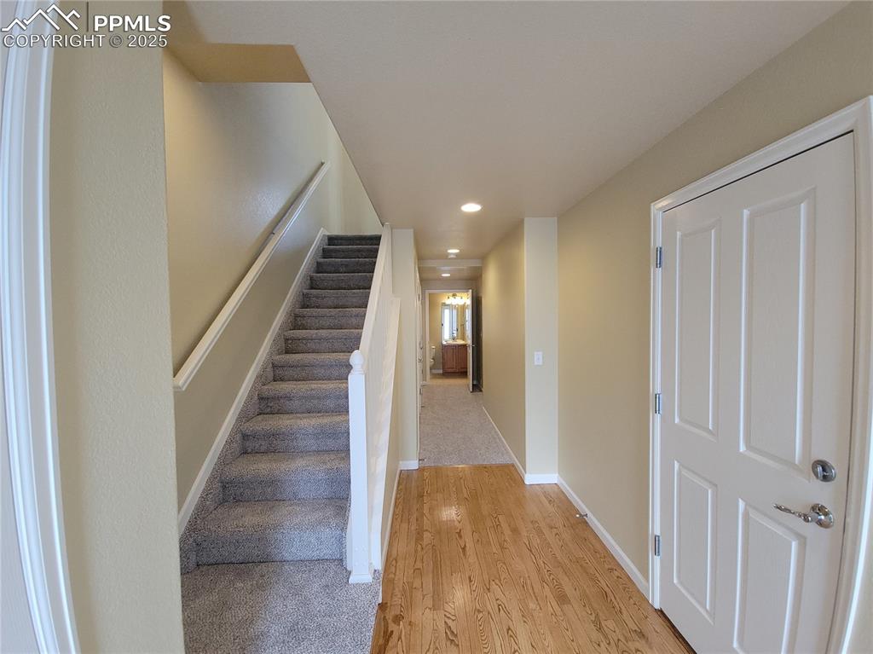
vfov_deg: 89.9
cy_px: 327
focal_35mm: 13
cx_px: 436
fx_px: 328
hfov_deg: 106.2
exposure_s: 1/60
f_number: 2.2
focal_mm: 2.2
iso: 160
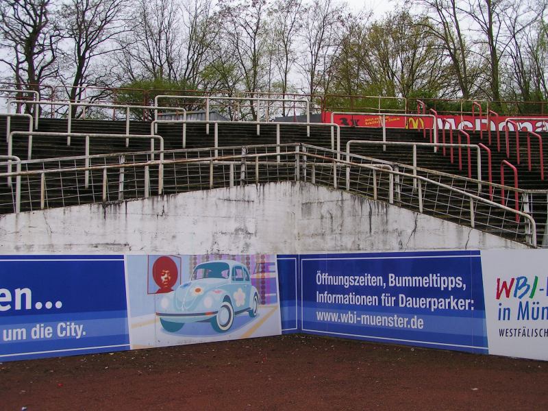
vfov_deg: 37.7
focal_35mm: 38
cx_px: 274
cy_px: 206
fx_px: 602
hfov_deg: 49.0
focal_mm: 5.8
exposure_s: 1/60
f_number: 5.6
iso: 50
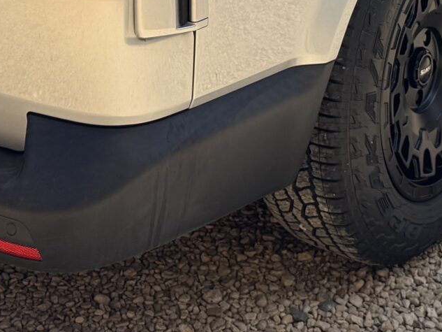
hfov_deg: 20.2
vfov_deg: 13.3
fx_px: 1239
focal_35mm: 97
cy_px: -321
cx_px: 249
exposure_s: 1/2959
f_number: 1.78
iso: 80
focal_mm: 6.76
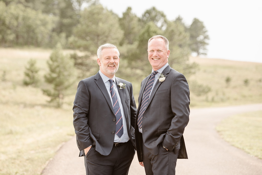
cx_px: 131
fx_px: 692
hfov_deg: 21.5
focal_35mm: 95
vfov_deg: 14.4
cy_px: 88
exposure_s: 1/500
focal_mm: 95
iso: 200
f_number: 2.8
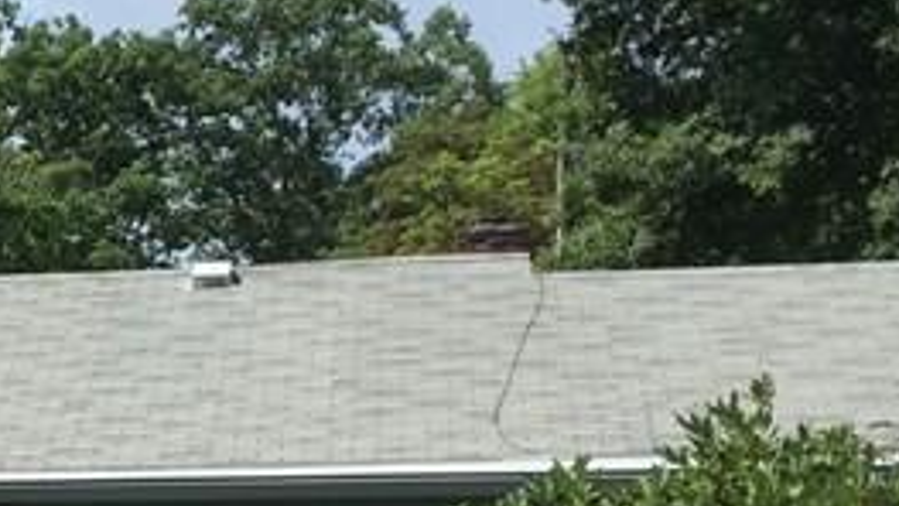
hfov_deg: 15.6
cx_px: -564
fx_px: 2932
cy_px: 735
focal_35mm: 123
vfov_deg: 9.6
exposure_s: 1/1883
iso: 32
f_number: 2.2
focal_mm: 4.15
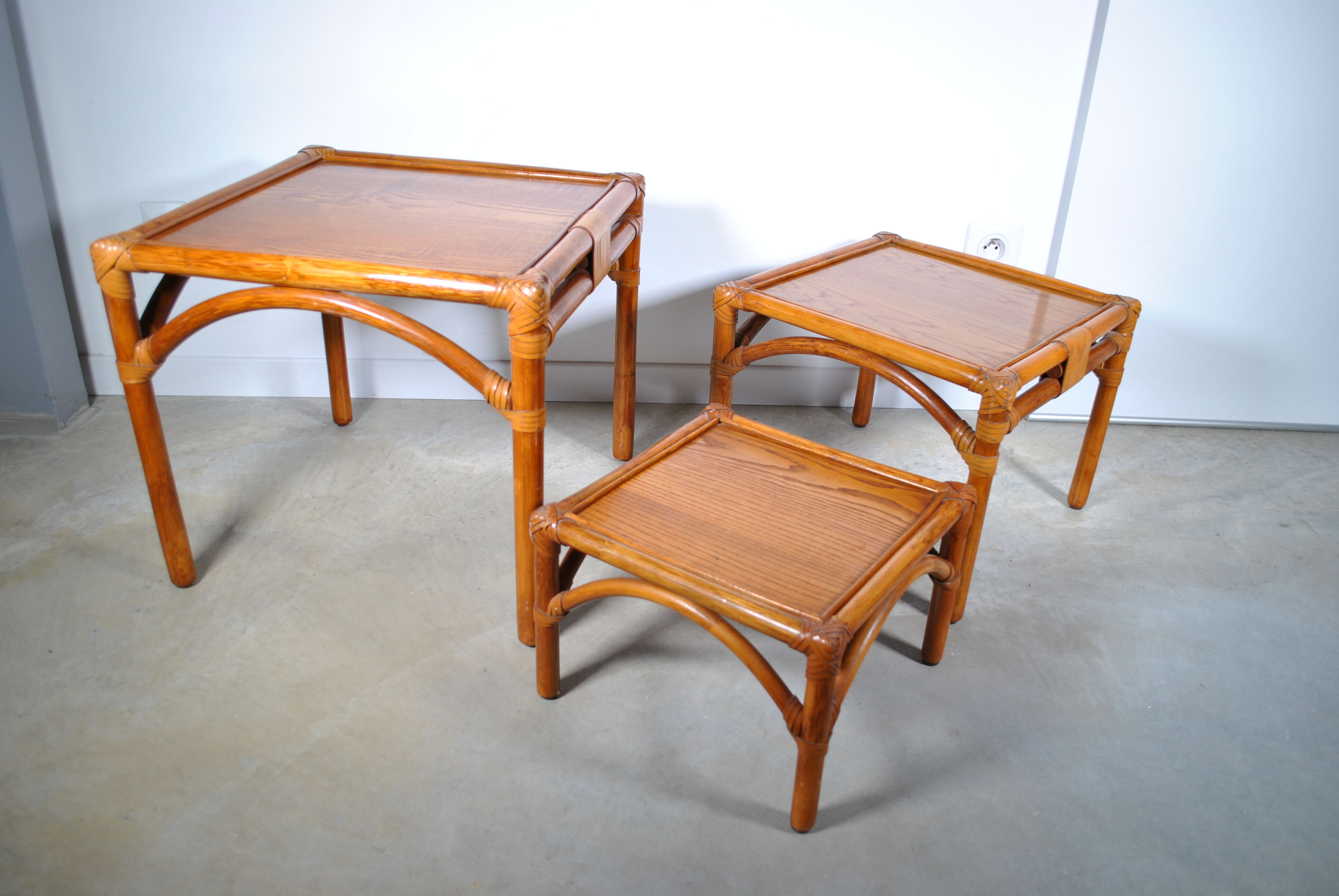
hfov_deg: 67.3
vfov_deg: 48.0
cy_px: 448
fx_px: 1005
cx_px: 670
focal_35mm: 27
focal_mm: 18
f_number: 4
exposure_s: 1/40
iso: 200
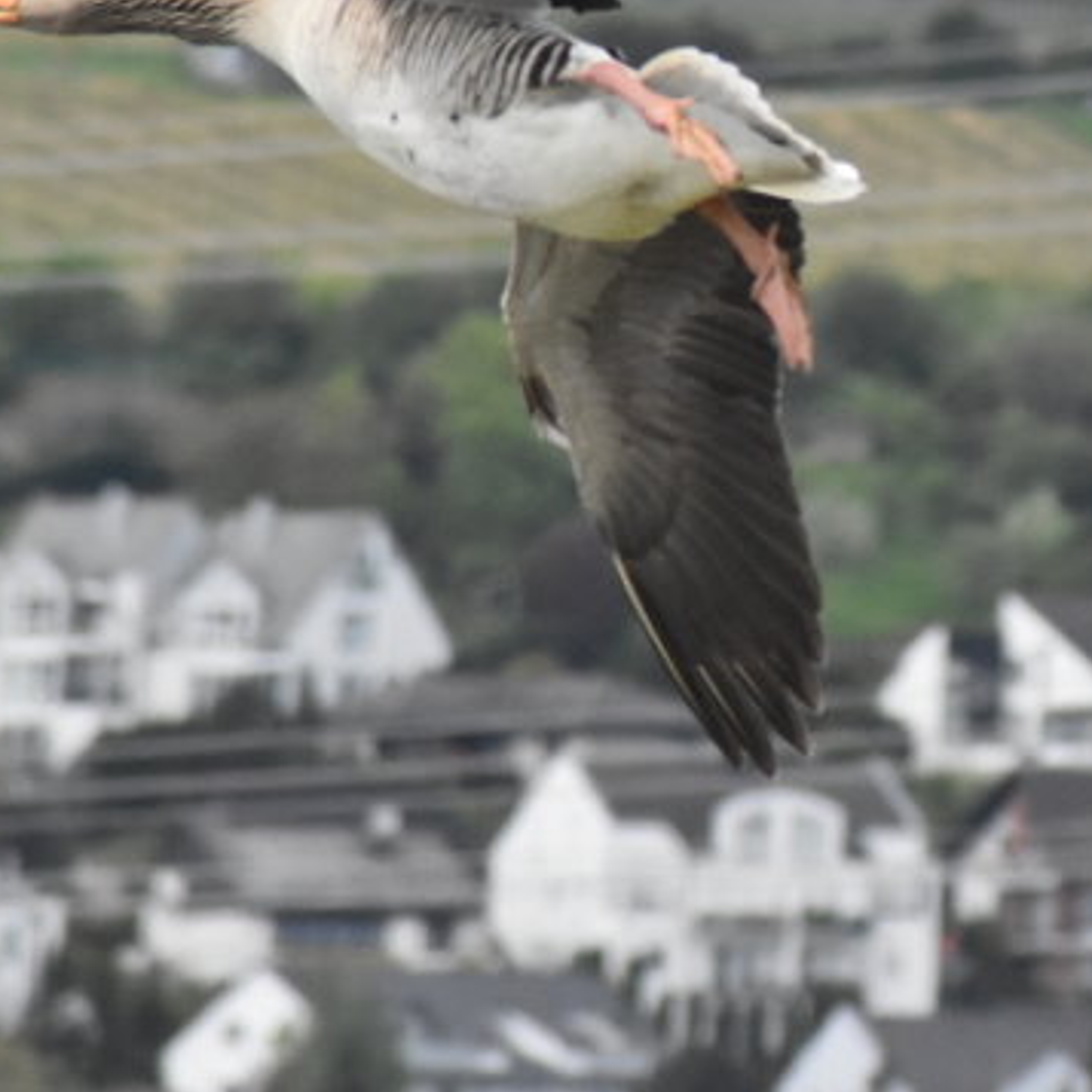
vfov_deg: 1.8
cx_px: 1190
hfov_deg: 1.8
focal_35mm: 963
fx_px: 34370
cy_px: 229
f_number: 16
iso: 4000
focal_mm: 300
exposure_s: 1/4000
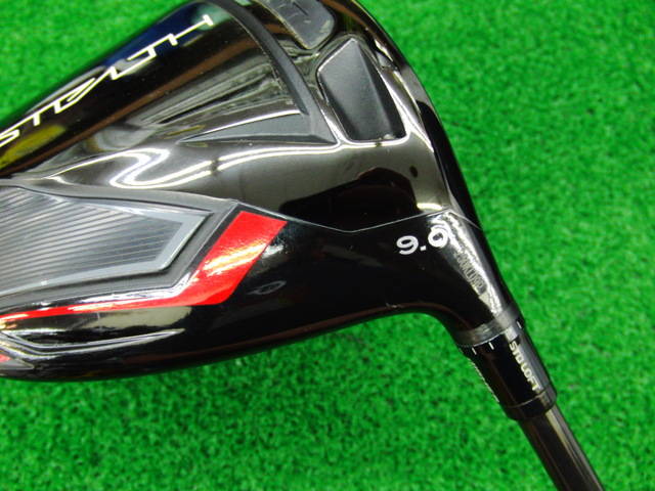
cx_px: 328
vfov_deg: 38.7
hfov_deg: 50.1
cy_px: 246
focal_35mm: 37
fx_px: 700
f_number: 3.6
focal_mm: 6.42
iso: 400
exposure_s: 1/25
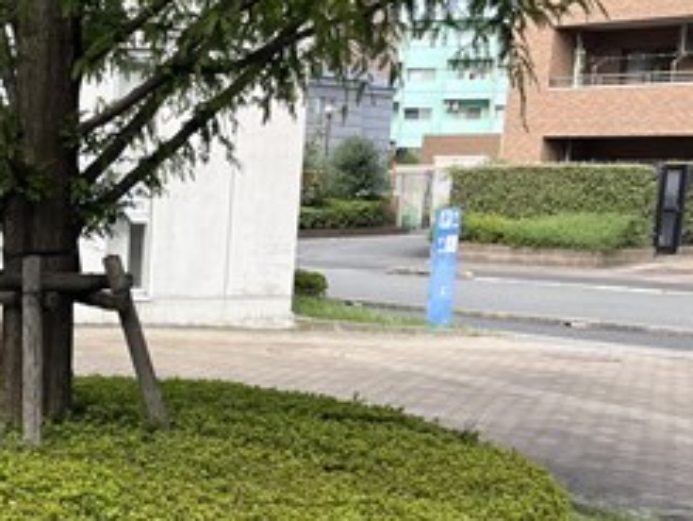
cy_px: 430
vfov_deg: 21.3
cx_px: -209
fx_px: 1362
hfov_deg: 24.8
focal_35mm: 68
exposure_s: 1/684
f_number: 1.6
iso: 50
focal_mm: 5.1
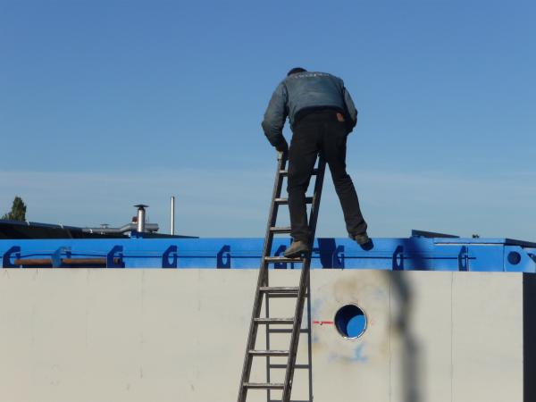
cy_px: 201
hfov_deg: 22.0
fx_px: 1378
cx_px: 268
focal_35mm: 89
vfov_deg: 16.6
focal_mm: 15.2
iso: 100
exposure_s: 1/200
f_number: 11
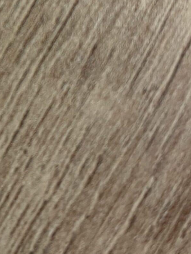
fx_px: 618
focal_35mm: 84
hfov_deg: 16.6
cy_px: -4
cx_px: -54
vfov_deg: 22.3
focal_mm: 4.2
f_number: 1.6
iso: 100
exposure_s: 1/50
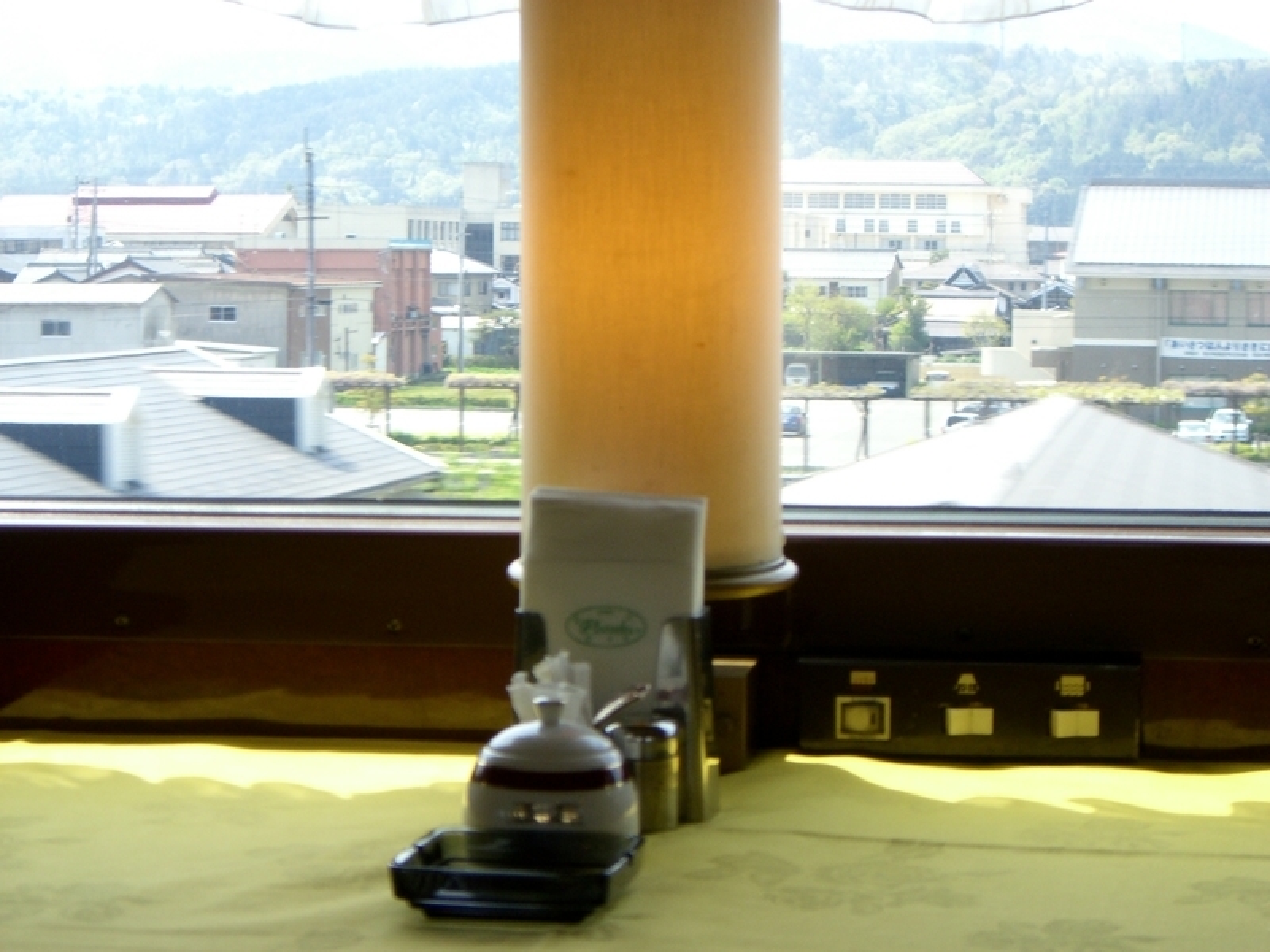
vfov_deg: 13.0
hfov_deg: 17.3
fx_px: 4182
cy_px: 476
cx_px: 635
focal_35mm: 114
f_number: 5.2
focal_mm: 18.6
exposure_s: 1/125
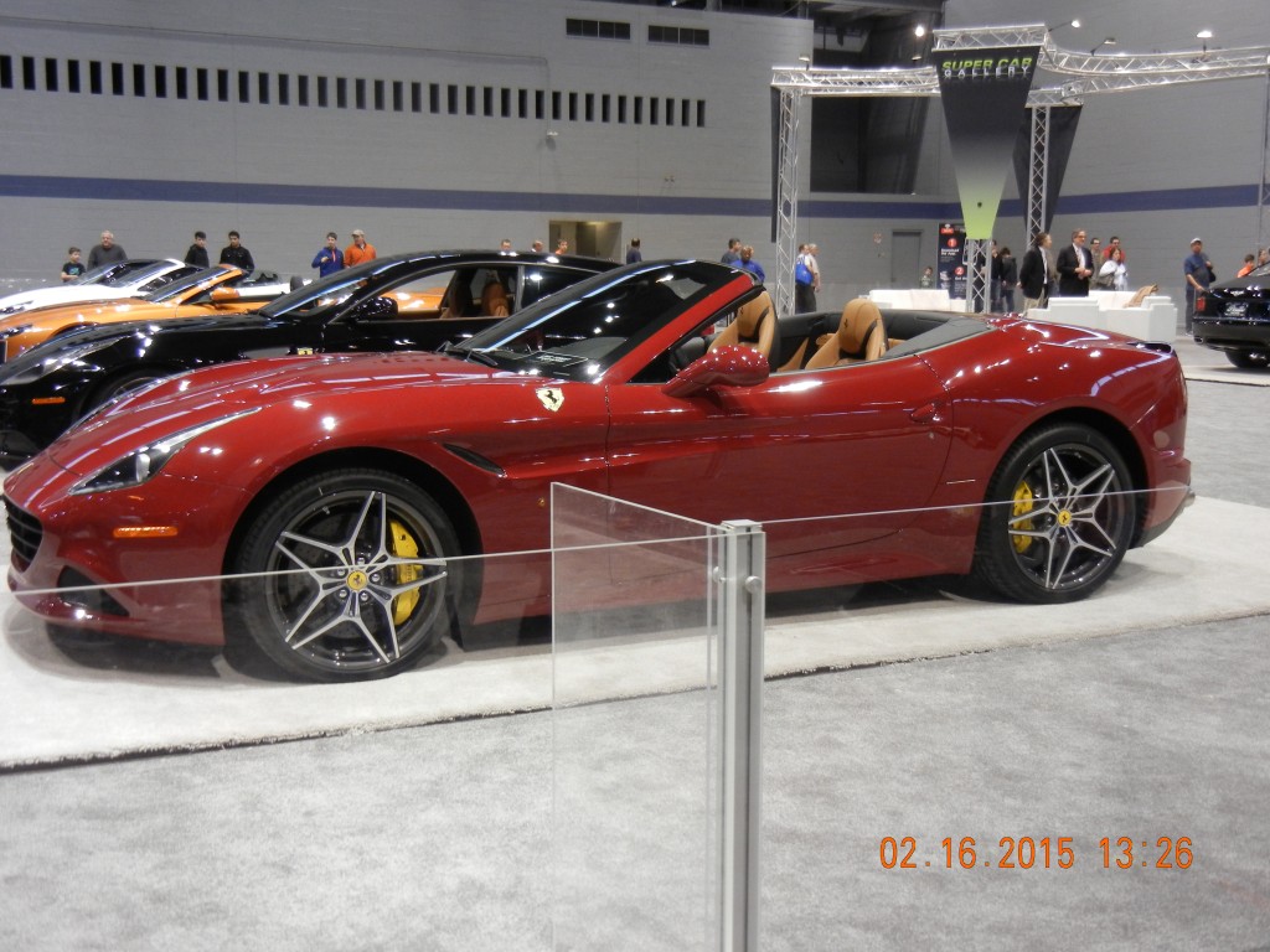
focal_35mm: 39
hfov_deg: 47.9
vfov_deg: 36.8
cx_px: 635
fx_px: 1431
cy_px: 476
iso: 400
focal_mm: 7.1
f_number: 3.7
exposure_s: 1/44.8
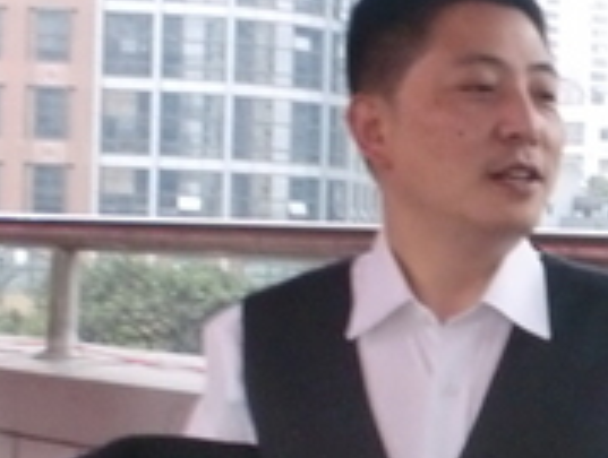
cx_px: 853
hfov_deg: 15.7
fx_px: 2059
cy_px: 346
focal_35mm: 117
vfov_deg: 12.7
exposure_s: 1/15
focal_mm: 6.3
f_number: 3.1
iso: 400
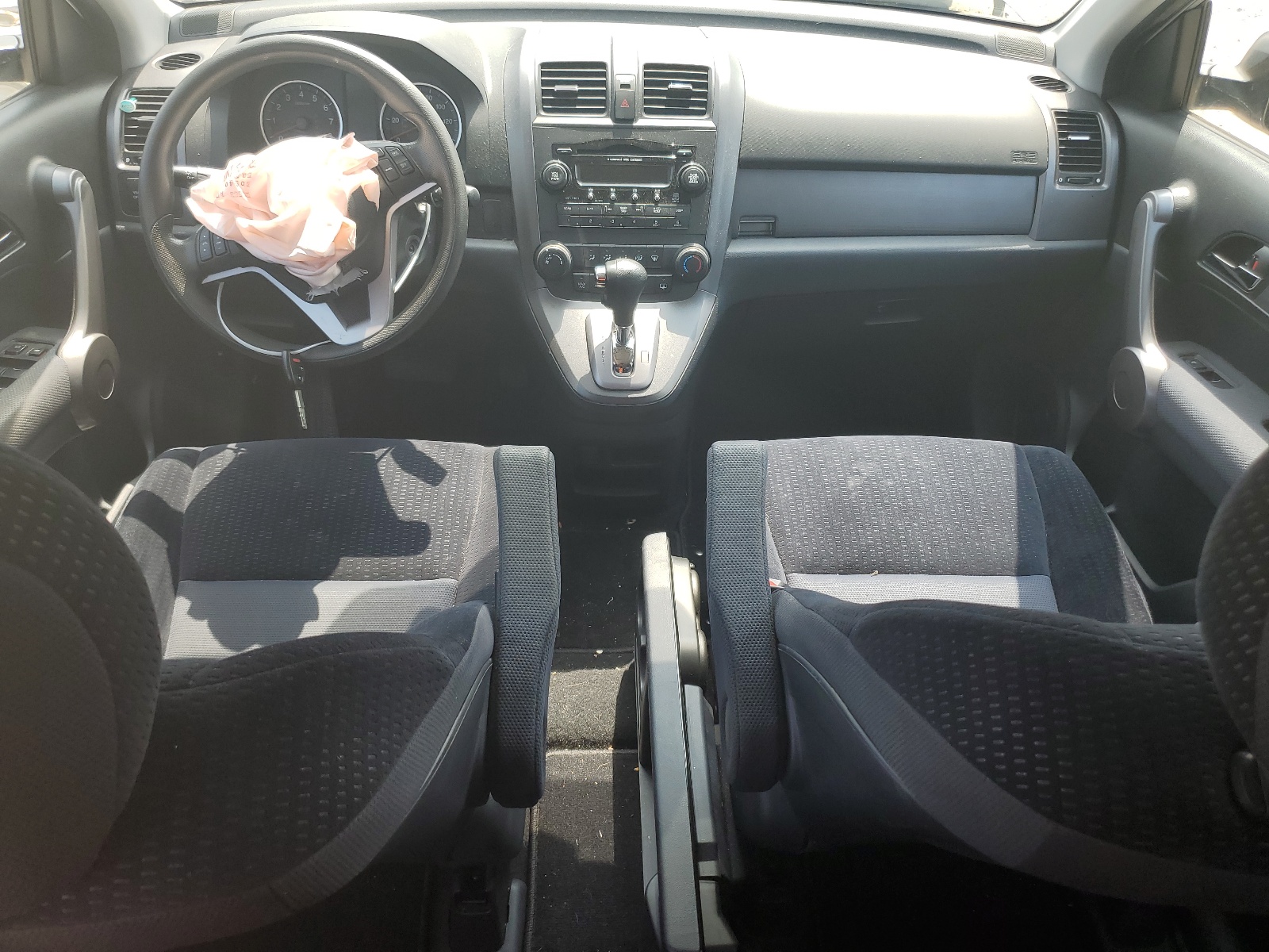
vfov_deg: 53.1
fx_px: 953
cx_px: 634
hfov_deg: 67.3
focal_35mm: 26
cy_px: 476
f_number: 1.5
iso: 50
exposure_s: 1/370
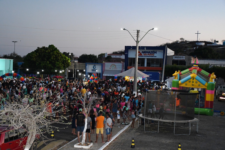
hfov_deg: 33.4
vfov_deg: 22.6
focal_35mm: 60
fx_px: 375
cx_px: 112
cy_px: 75
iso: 4000
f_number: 5
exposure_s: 1/200
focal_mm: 40
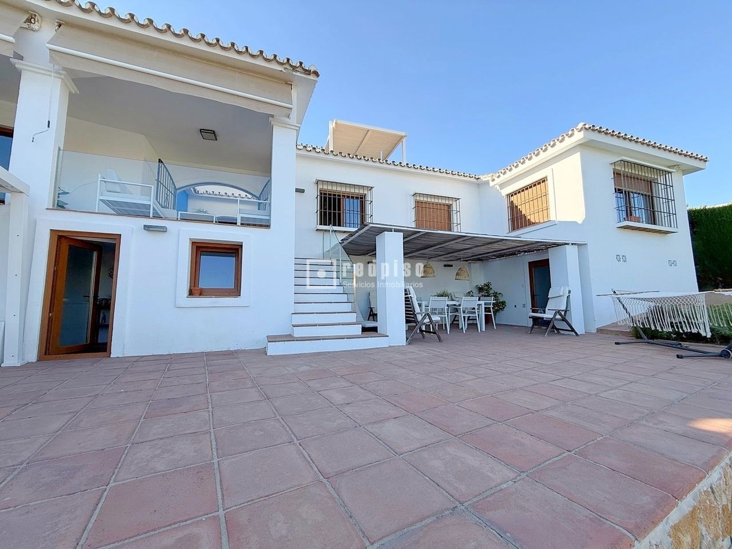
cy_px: 274
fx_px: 296
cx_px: 366
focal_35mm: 14
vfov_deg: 85.7
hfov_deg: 102.1
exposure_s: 1/942
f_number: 2.2
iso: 64
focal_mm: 2.22
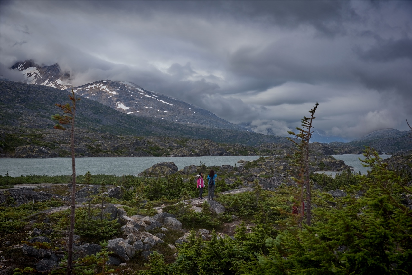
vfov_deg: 20.9
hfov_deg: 31.0
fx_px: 744
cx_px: 206
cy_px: 138
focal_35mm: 65
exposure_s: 1/250
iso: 100
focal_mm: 65
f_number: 8
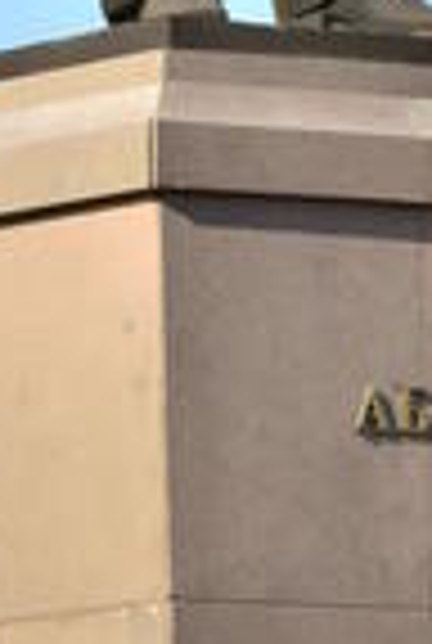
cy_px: -594
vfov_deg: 3.2
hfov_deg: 2.2
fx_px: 11410
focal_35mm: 637
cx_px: 236
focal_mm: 105
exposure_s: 1/400
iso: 100
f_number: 8
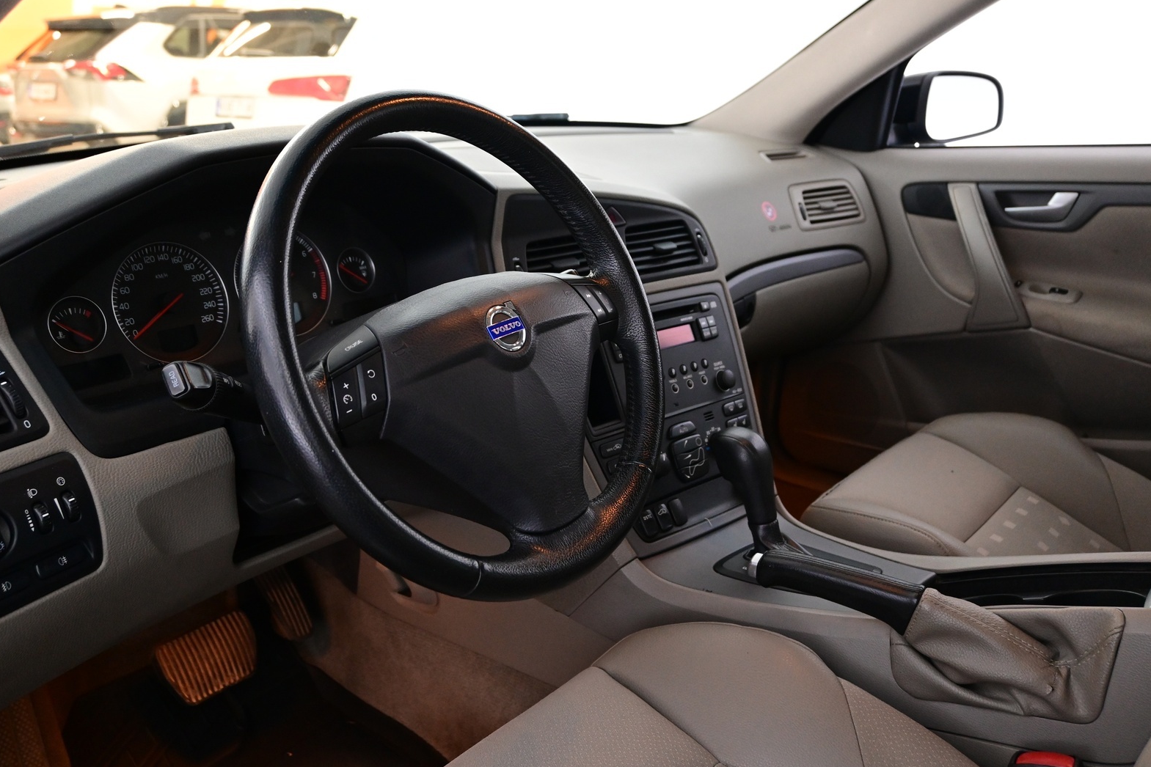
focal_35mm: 33
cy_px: 381
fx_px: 1040
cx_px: 576
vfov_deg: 40.5
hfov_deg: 57.9
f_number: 4
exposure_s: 1/30
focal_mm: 21
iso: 2000
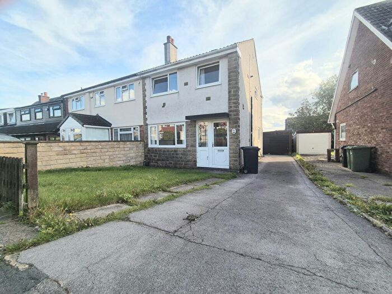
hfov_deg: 106.2
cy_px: 147
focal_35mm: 13
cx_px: 196
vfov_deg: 89.9
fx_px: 147
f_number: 2.2
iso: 50
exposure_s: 1/1429
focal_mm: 2.2
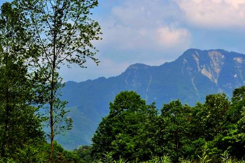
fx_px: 1156
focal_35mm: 170
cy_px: 51
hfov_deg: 12.1
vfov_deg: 8.1
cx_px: 190
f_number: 9
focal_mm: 70
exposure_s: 1/200
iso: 100
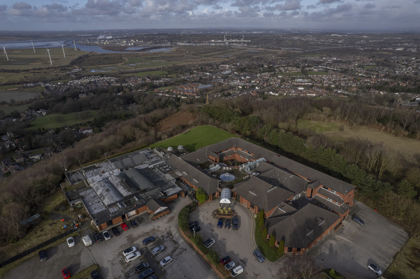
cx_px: 210
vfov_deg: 57.2
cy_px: 140
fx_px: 257
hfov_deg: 78.6
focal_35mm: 22
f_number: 2.8
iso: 110
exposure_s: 1/2000
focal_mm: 8.38
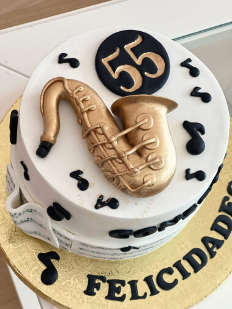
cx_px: 116
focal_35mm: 77
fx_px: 688
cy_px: 154
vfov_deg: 25.3
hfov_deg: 19.1
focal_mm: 9
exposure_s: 1/121
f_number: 2.8
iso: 64
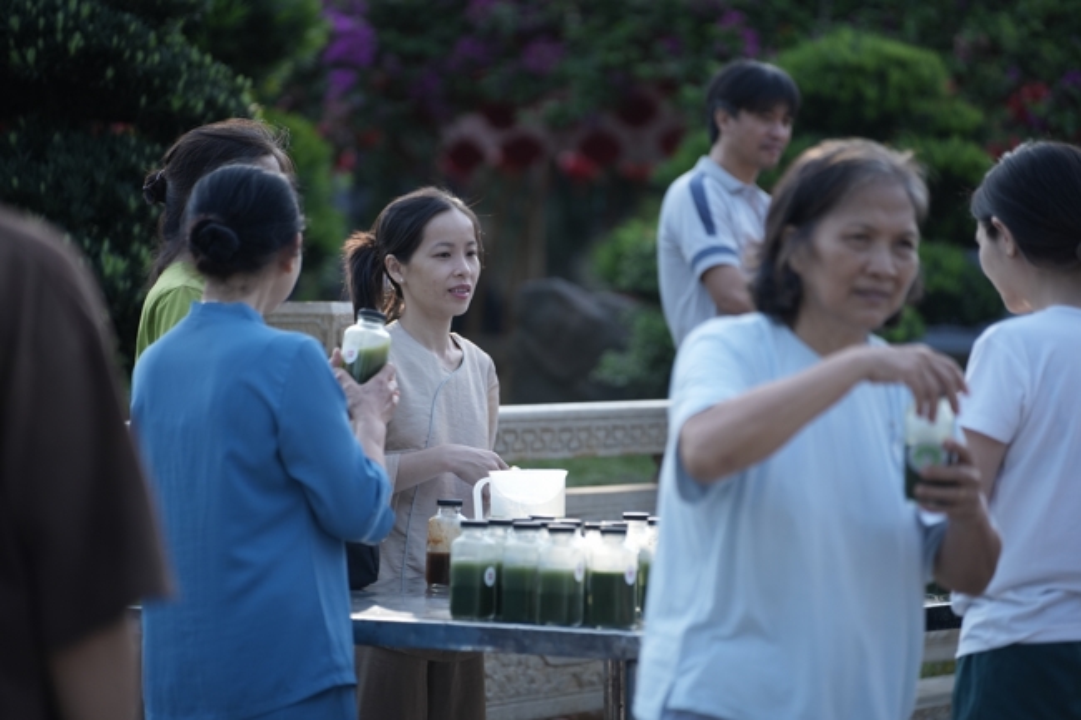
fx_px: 4503
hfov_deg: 13.7
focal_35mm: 150
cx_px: 540
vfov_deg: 9.1
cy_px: 360
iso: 500
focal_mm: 150
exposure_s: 1/2000
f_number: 2.8
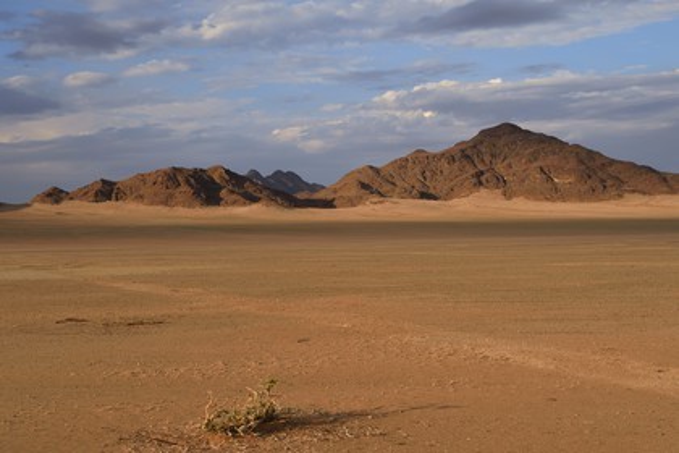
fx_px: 1056
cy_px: 226
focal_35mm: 56
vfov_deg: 24.2
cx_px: 340
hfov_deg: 35.6
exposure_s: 1/320
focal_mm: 56
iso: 200
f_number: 10
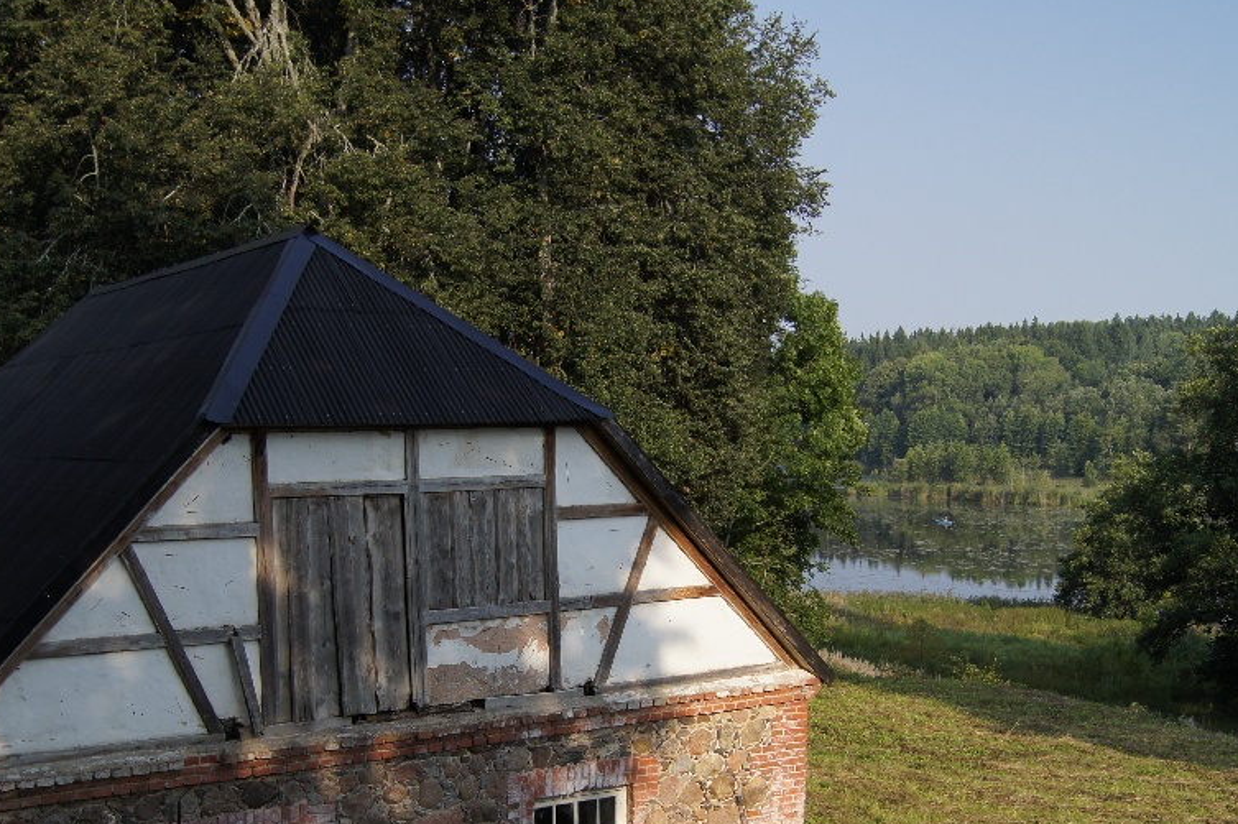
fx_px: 1478
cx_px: 625
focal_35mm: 43
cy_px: 595
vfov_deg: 30.7
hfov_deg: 45.5
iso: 100
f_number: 3.5
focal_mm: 18
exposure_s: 1/1250
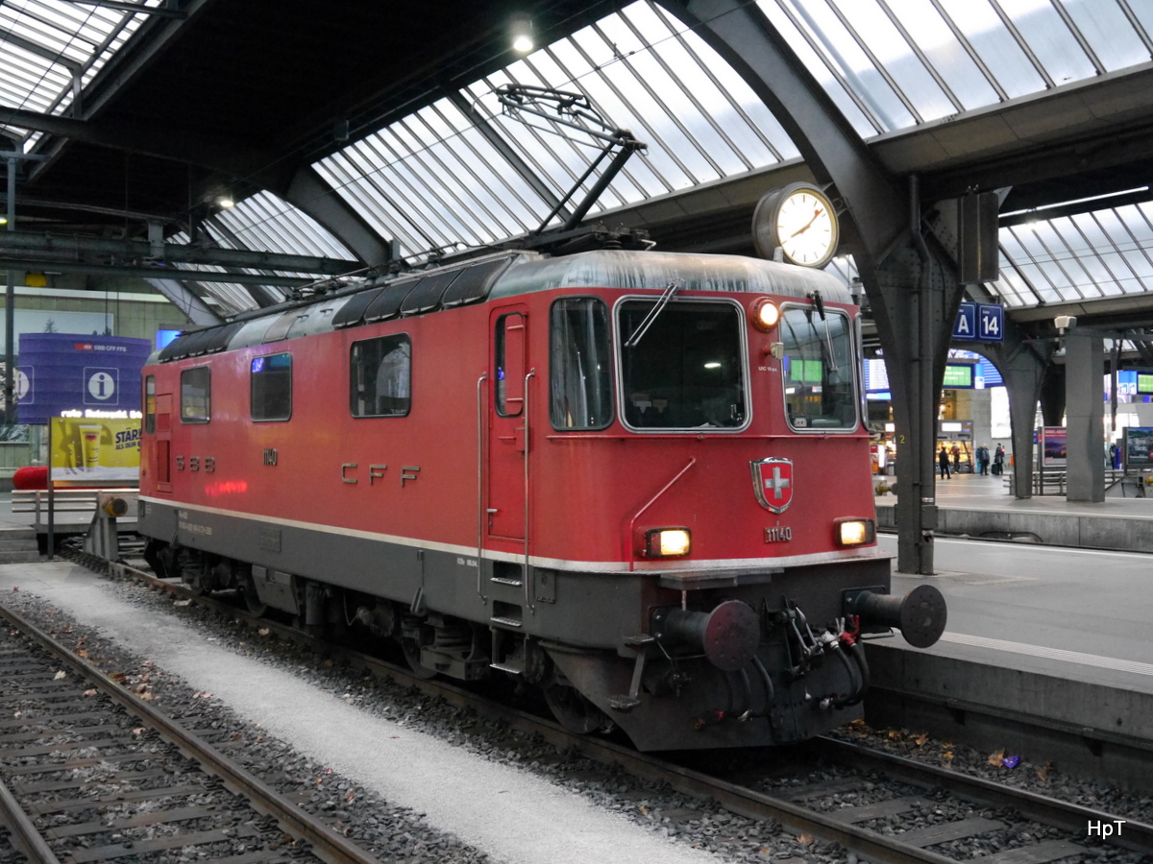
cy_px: 432
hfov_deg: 46.8
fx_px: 1332
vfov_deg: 36.0
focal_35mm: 40
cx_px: 576
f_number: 4.2
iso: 3200
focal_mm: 20
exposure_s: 1/50
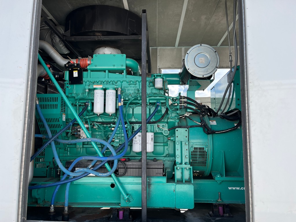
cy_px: 111
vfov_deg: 53.1
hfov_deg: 67.3
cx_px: 148
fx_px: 222
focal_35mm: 26
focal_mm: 5.1
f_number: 1.6
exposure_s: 1/1294
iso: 50
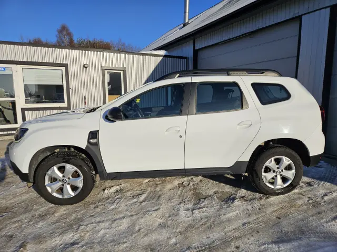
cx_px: 168
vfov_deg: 58.9
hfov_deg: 73.9
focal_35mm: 23
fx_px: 224
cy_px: 126
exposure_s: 1/3300
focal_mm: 5.4
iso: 25
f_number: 1.8
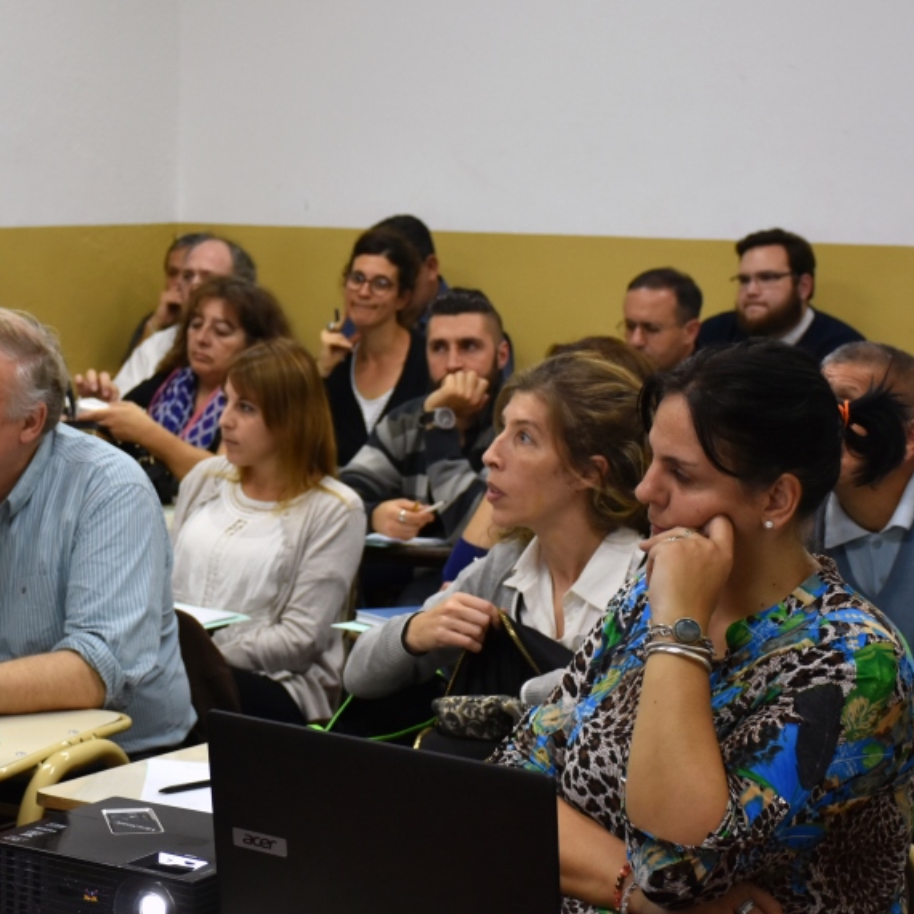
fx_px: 2599
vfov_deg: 19.9
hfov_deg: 19.8
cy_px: 459
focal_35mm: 87
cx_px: 242
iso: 800
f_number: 4.2
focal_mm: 38
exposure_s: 1/80
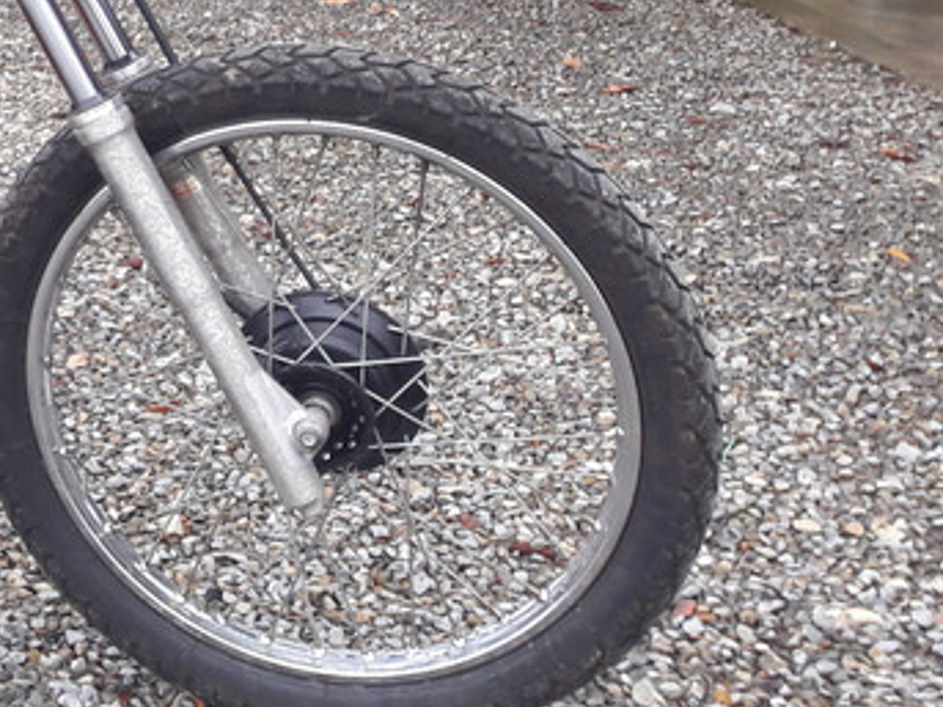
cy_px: -182
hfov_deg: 19.7
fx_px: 2369
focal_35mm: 87
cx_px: -447
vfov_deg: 16.2
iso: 40
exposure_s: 1/244
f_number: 1.9
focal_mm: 3.7
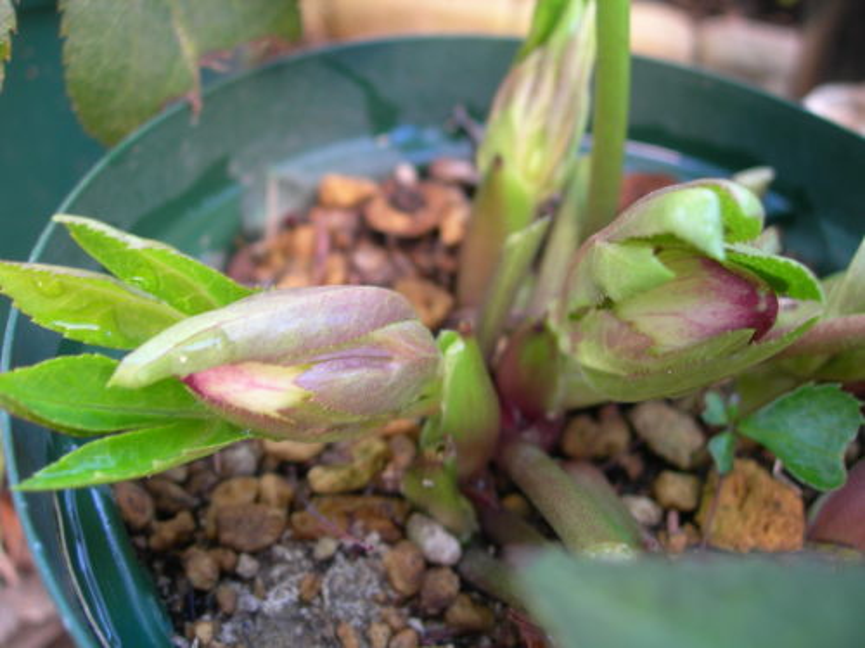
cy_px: 324
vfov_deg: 37.7
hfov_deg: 49.0
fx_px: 950
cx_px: 432
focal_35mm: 38
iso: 50
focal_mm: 7.8
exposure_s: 1/15.5
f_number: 2.8
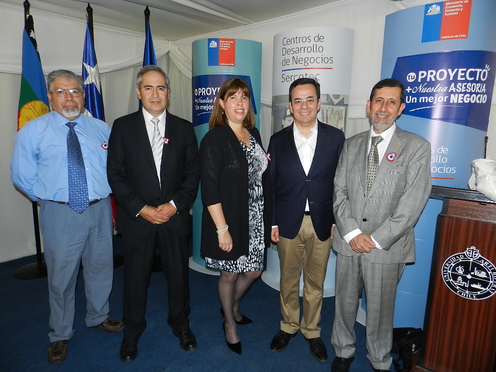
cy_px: 186
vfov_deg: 58.9
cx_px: 248
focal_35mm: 23
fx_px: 330
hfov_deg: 73.9
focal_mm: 4
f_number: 3.4
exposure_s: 1/30
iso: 200
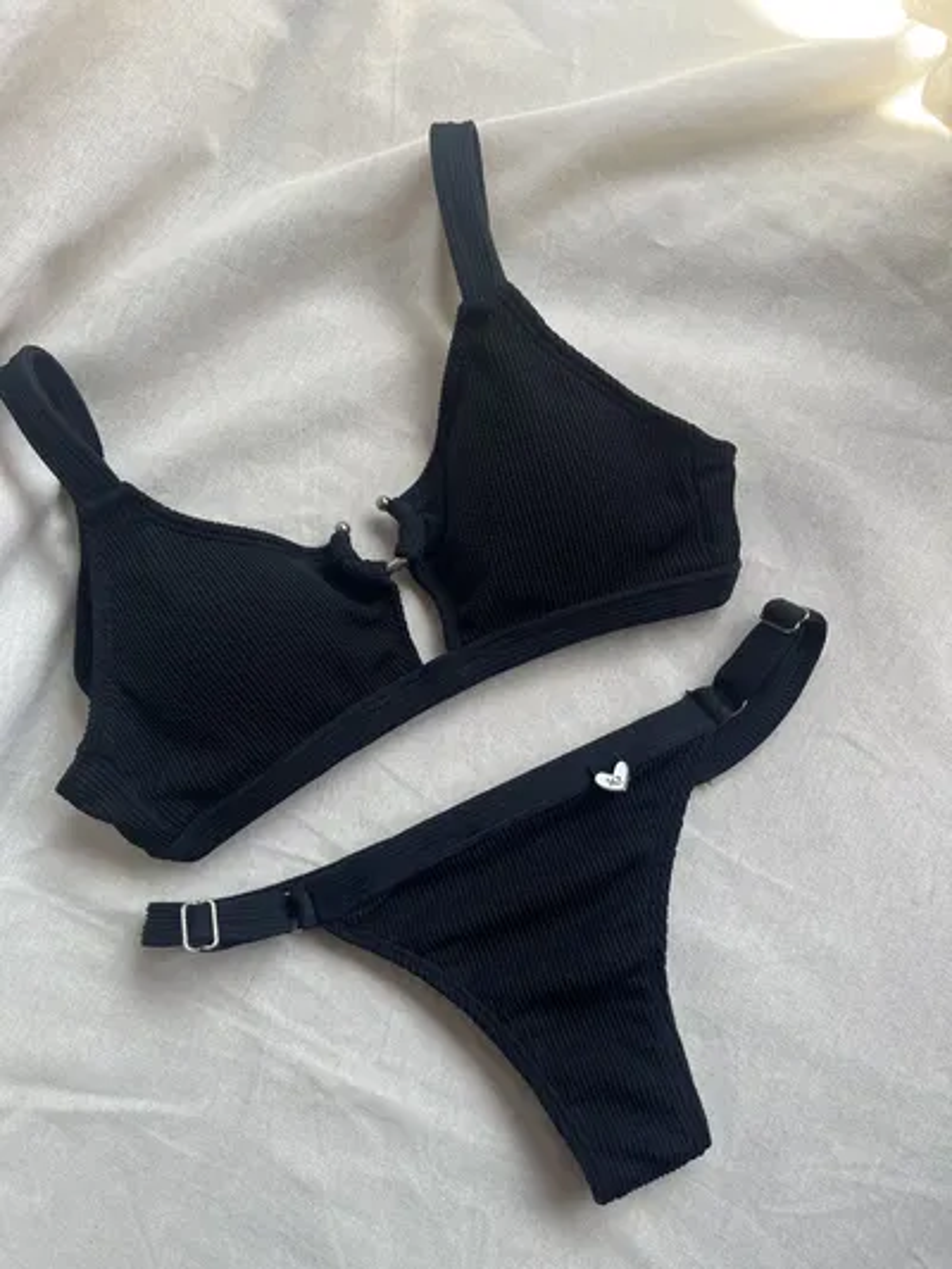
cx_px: 476
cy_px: 634
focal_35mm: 26
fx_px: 953
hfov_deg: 53.1
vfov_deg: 67.3
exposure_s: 1/315
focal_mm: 5.1
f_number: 1.6
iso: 50
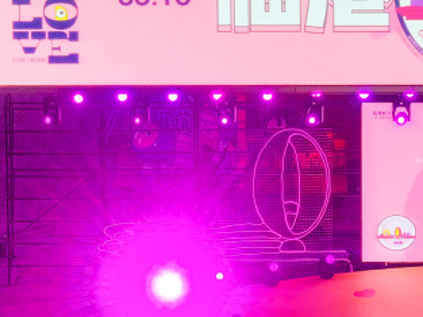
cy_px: 236
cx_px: 537
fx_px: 6479
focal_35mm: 530
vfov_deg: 2.8
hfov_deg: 3.7
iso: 100
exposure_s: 1/30
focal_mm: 30.71
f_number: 3.4
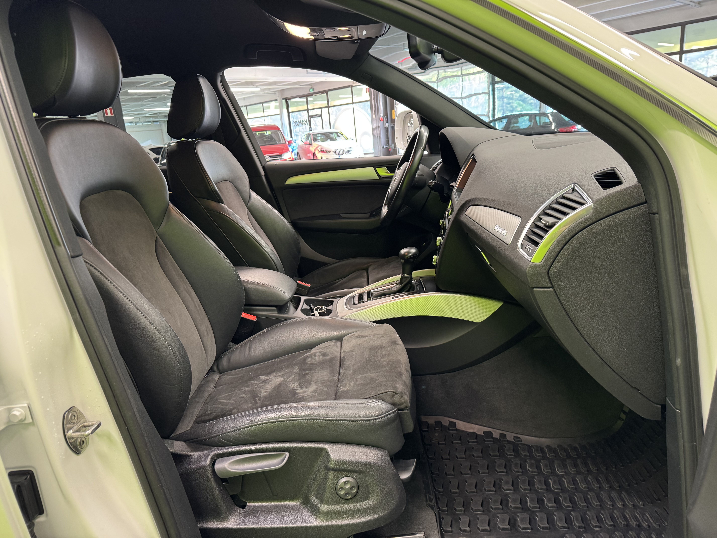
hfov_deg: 71.6
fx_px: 497
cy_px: 269
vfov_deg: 56.8
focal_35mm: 24
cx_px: 358
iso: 320
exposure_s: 1/50
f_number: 1.78
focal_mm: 6.76
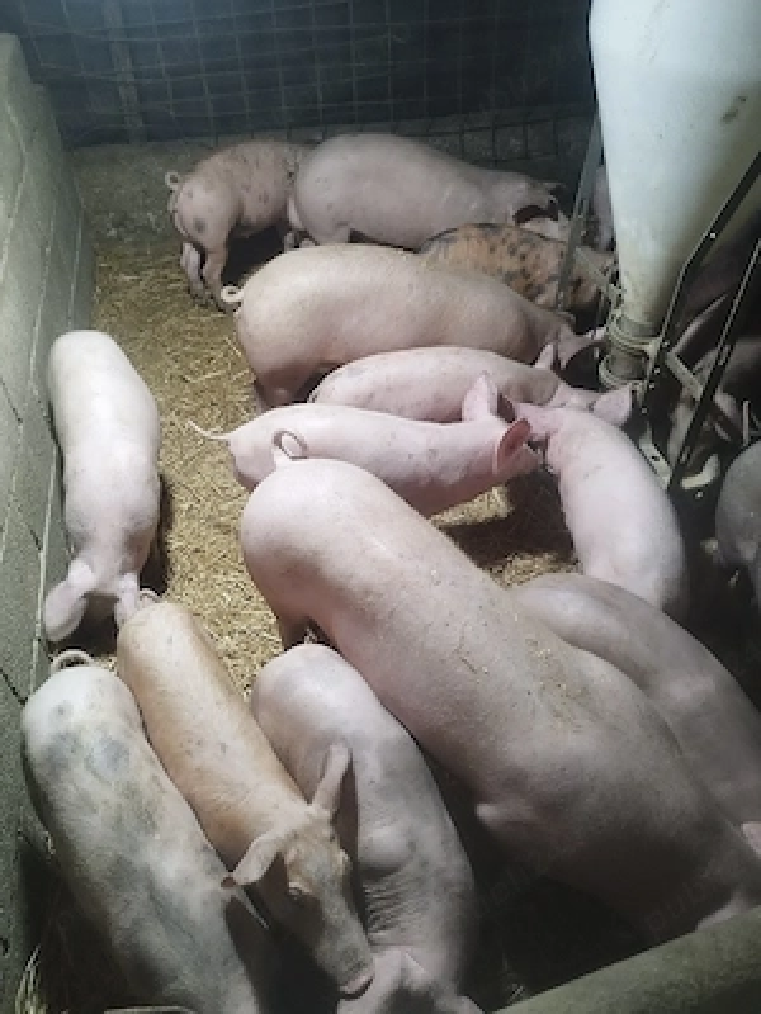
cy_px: 507
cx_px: 380
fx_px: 703
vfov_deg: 71.6
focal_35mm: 24
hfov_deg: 56.8
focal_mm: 5.89
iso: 790
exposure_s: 1/50
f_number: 1.89
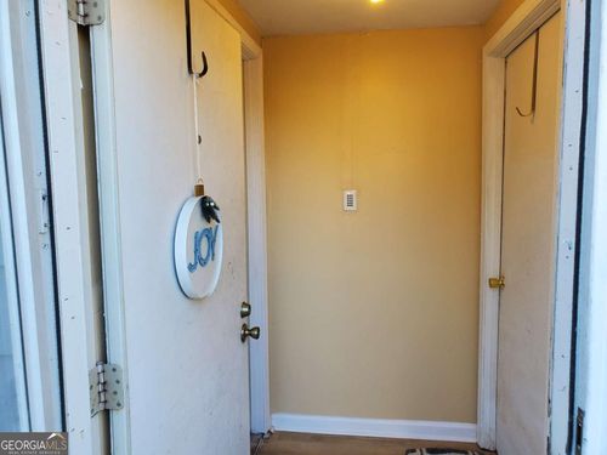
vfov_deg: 53.1
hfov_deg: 67.3
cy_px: 228
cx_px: 304
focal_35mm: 26
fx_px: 456
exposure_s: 1/120
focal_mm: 4.3
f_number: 2.4
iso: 80
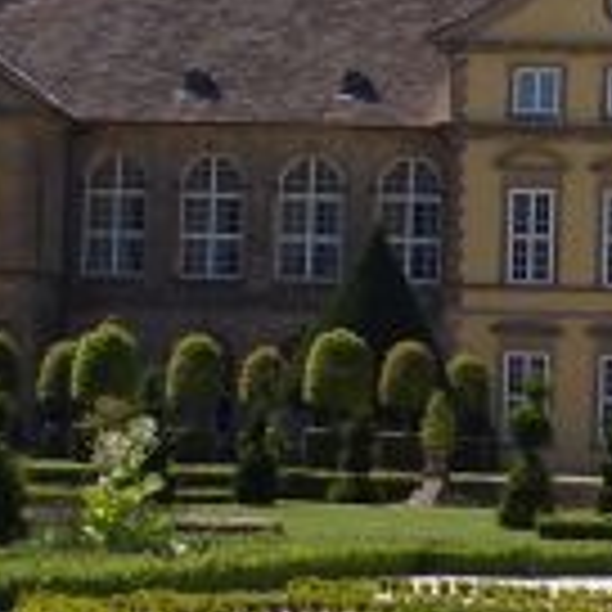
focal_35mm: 182
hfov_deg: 9.5
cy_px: 302
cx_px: 756
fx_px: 3640
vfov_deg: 9.6
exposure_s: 1/400
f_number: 4.3
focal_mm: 5.8
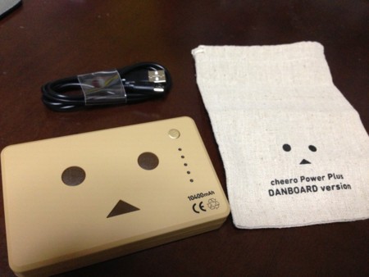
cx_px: 184
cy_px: 138
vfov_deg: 43.0
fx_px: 352
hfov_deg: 55.3
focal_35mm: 33
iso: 320
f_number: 2.4
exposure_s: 1/20
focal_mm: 4.13
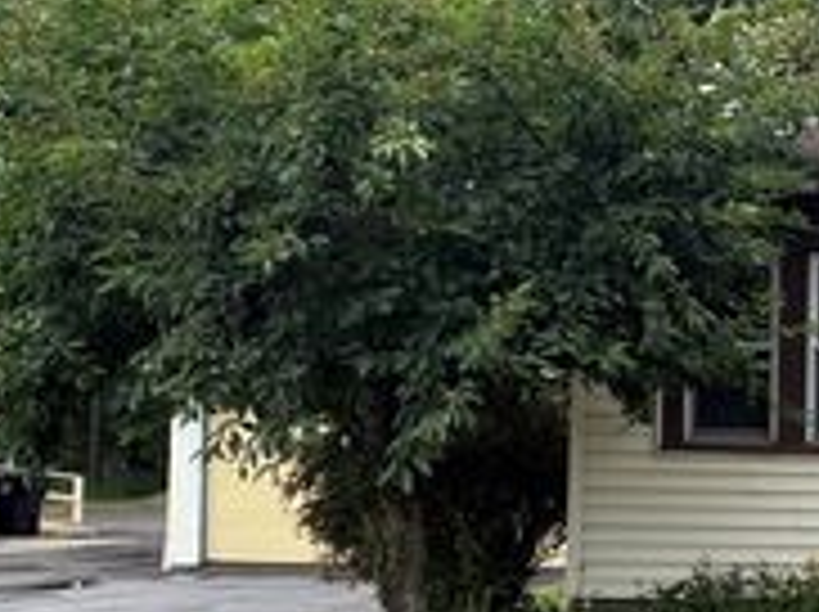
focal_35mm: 66
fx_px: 1559
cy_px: 457
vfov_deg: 22.0
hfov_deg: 26.2
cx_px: 990
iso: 100
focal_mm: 6.76
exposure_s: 1/1553
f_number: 1.78
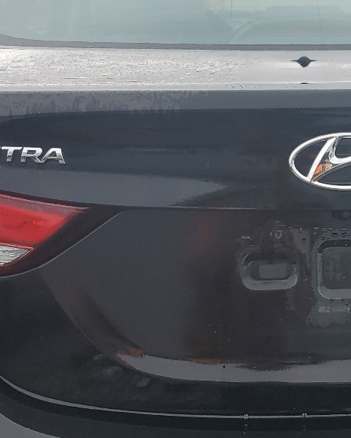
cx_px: 351
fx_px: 921
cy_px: 243
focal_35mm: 71
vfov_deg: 26.7
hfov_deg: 20.9
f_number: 1.5
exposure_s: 1/2000
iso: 50
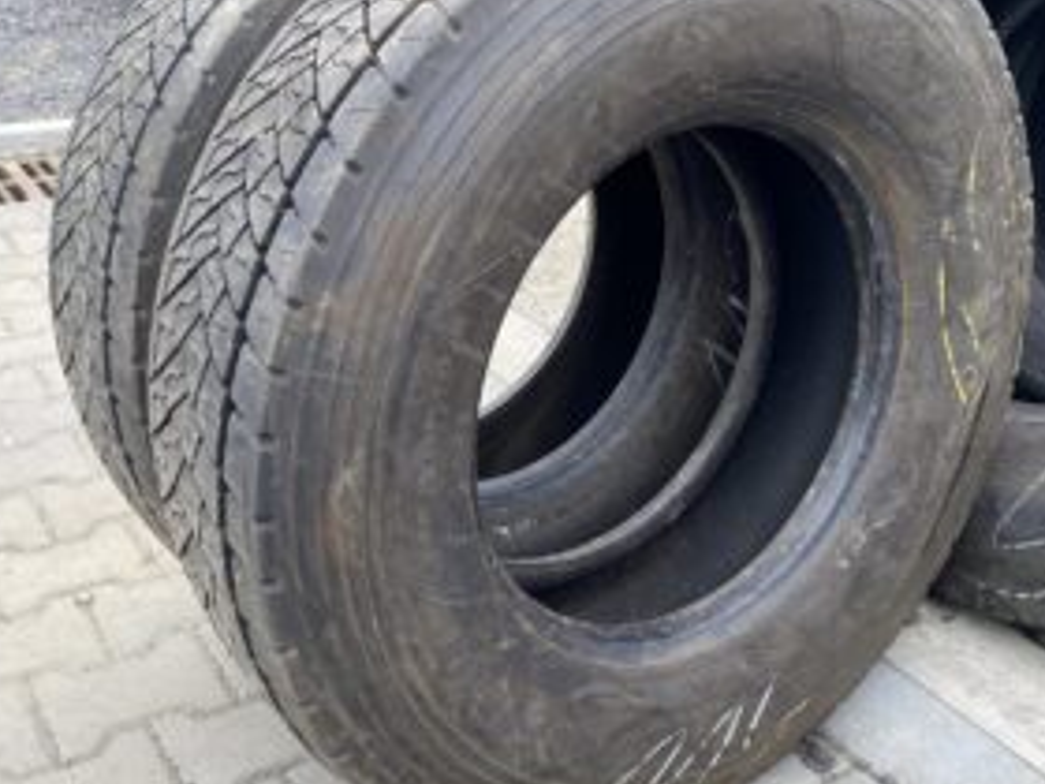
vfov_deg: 35.9
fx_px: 1208
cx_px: 504
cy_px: 345
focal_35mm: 40
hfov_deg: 46.8
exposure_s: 1/229
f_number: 1.8
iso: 32
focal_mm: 4.25
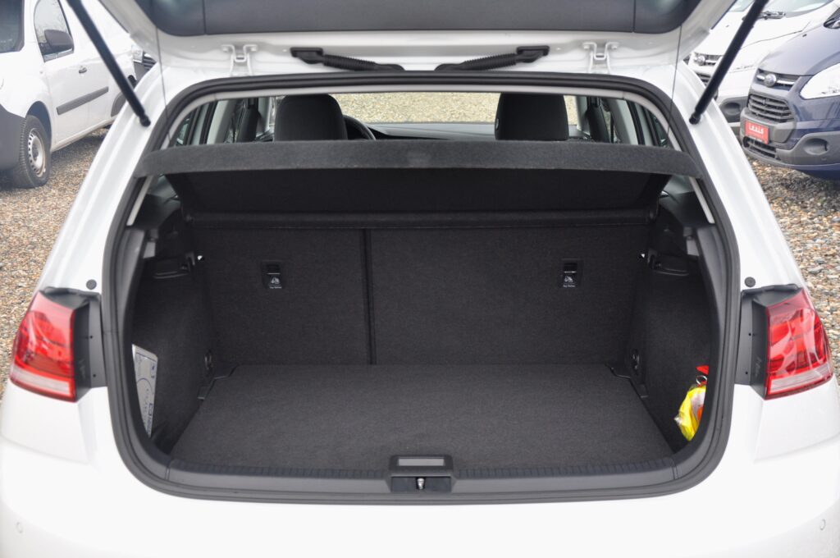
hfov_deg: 46.5
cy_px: 279
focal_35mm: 42
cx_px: 420
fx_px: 979
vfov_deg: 31.8
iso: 500
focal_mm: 28
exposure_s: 1/60
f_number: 4
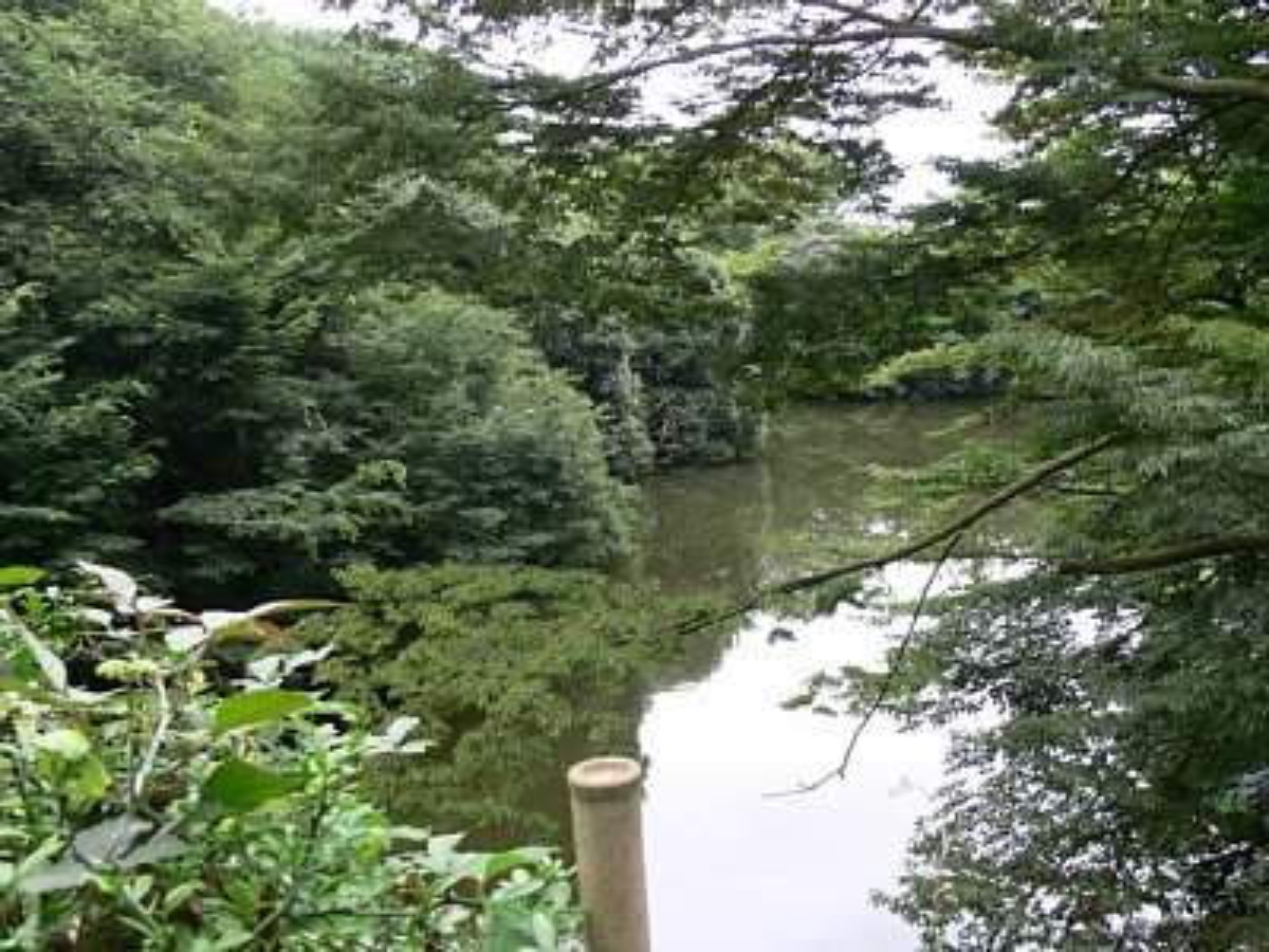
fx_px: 1503
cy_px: 476
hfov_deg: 45.8
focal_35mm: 41
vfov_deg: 35.1
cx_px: 634
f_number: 4.5
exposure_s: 1/125
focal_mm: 8.6
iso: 80
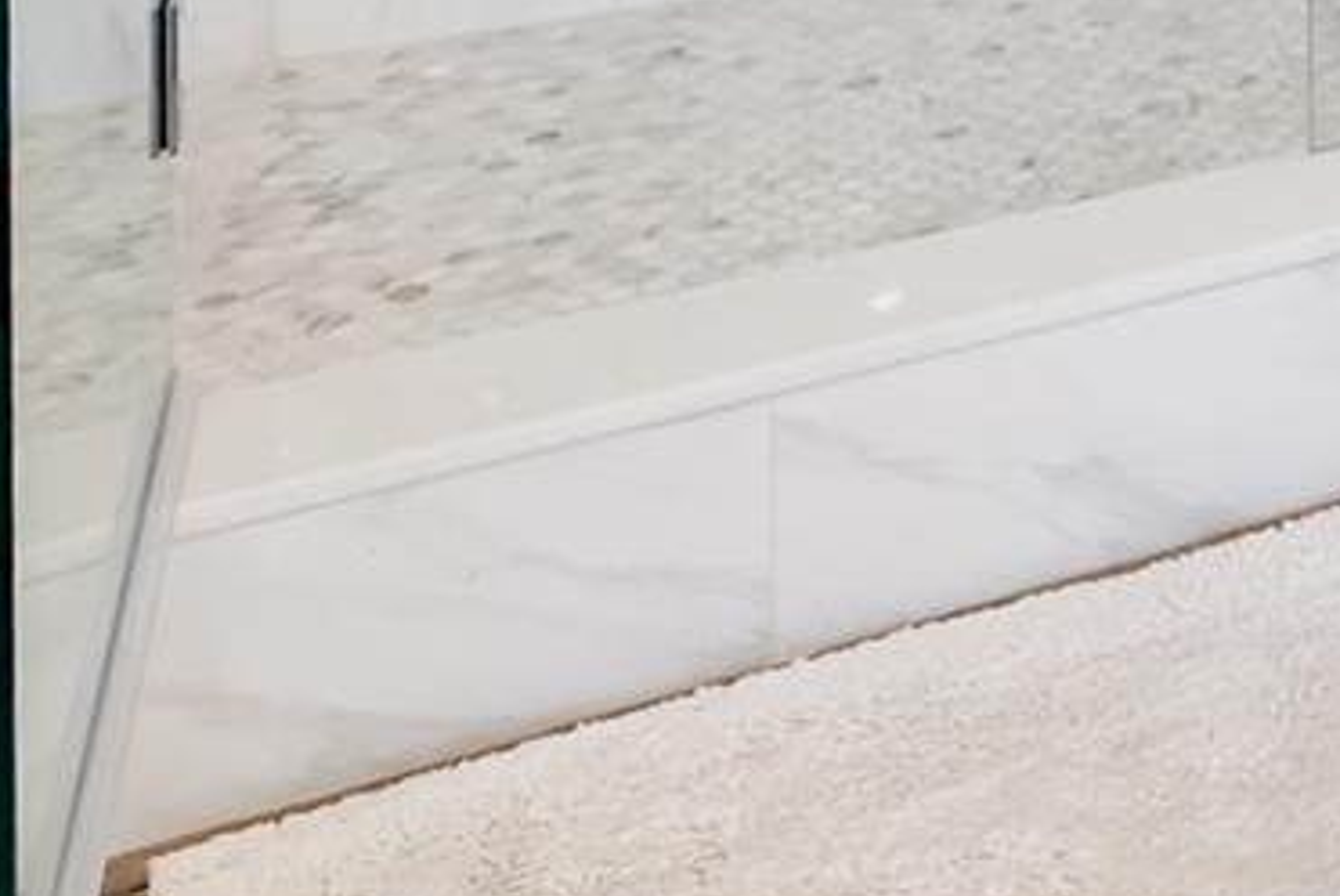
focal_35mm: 69
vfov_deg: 15.7
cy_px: -882
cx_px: 2456
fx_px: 2570
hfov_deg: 20.2
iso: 320
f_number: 2.8
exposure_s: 1/125
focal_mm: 16
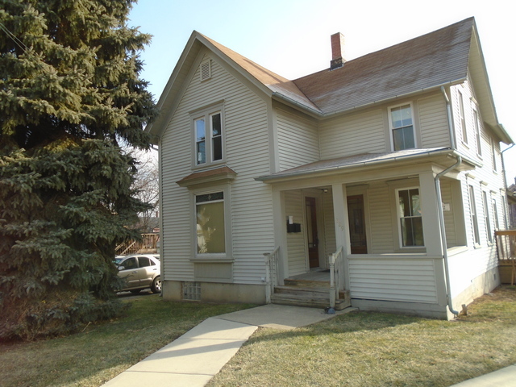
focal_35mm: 26
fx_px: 388
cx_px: 258
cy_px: 194
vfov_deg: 53.1
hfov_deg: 67.3
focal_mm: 4.6
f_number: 3.2
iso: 100
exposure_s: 1/400
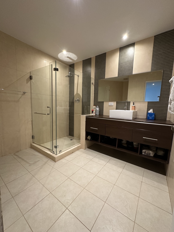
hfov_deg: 85.7
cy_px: 116
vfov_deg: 102.1
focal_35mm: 14
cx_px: 87
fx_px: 94
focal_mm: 2.22
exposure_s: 1/60
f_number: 2.2
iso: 400
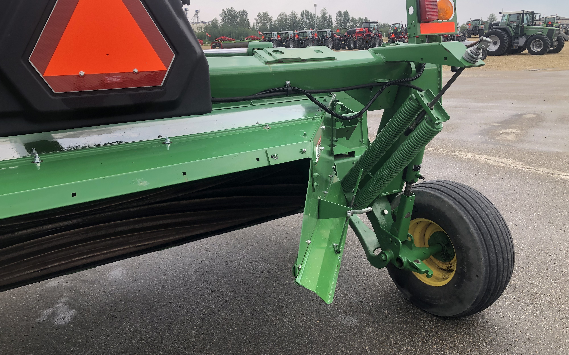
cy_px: 154
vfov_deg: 41.7
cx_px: 287
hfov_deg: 62.9
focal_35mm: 30
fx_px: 465
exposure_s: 1/585
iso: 20
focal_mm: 3.99
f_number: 1.8
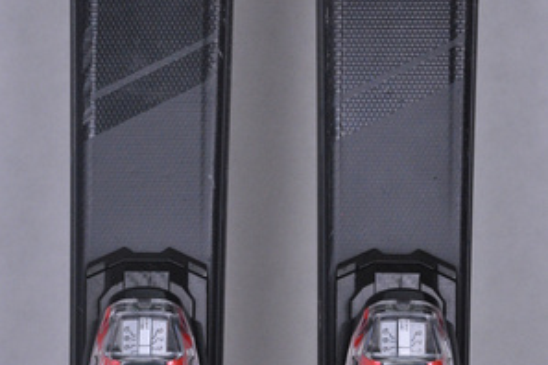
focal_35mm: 239
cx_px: 274
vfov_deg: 5.8
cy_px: 114
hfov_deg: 8.6
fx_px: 3634
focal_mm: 105
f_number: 9.5
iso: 3200
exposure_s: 1/125
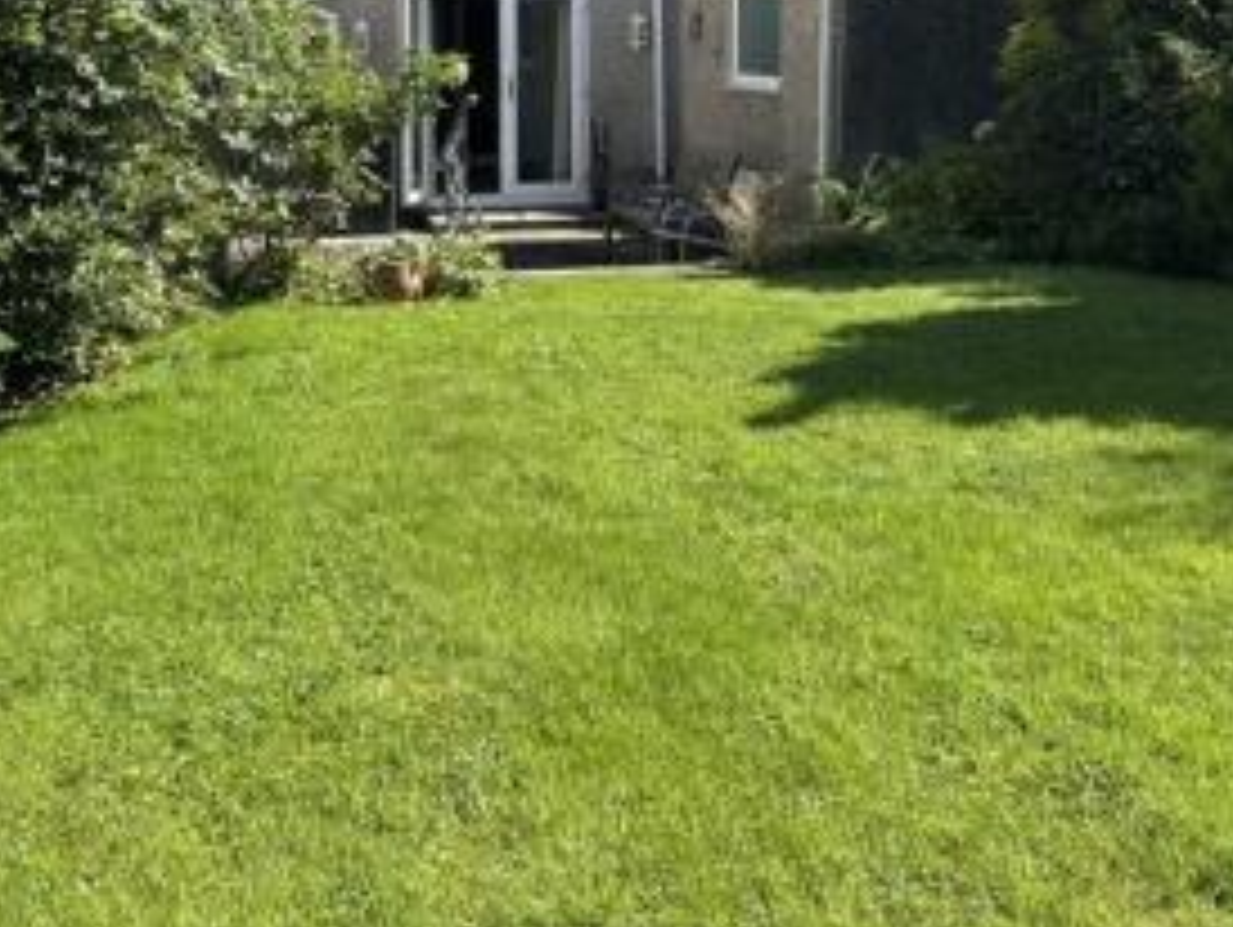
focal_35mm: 51
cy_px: 164
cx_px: 475
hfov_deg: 37.3
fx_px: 1818
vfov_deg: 27.9
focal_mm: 6.86
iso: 80
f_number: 1.78
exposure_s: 1/2591
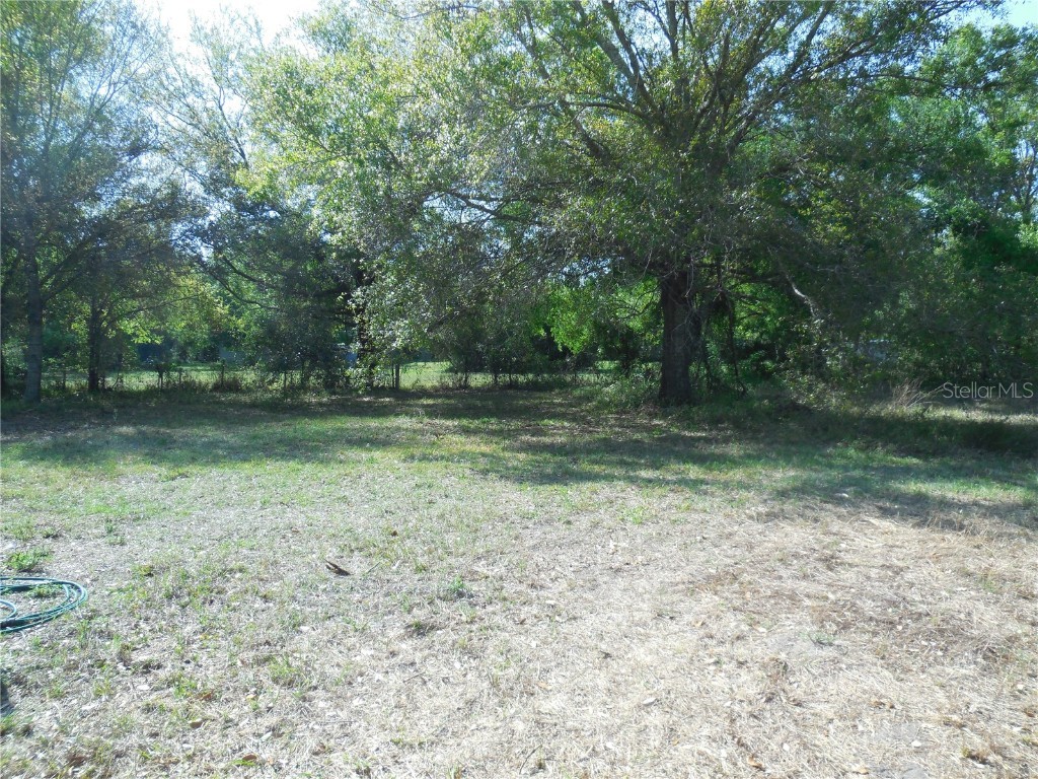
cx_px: 519
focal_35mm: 25
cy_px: 390
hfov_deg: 69.4
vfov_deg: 54.9
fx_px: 750
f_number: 3.1
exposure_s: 1/640
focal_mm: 4.5
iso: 125
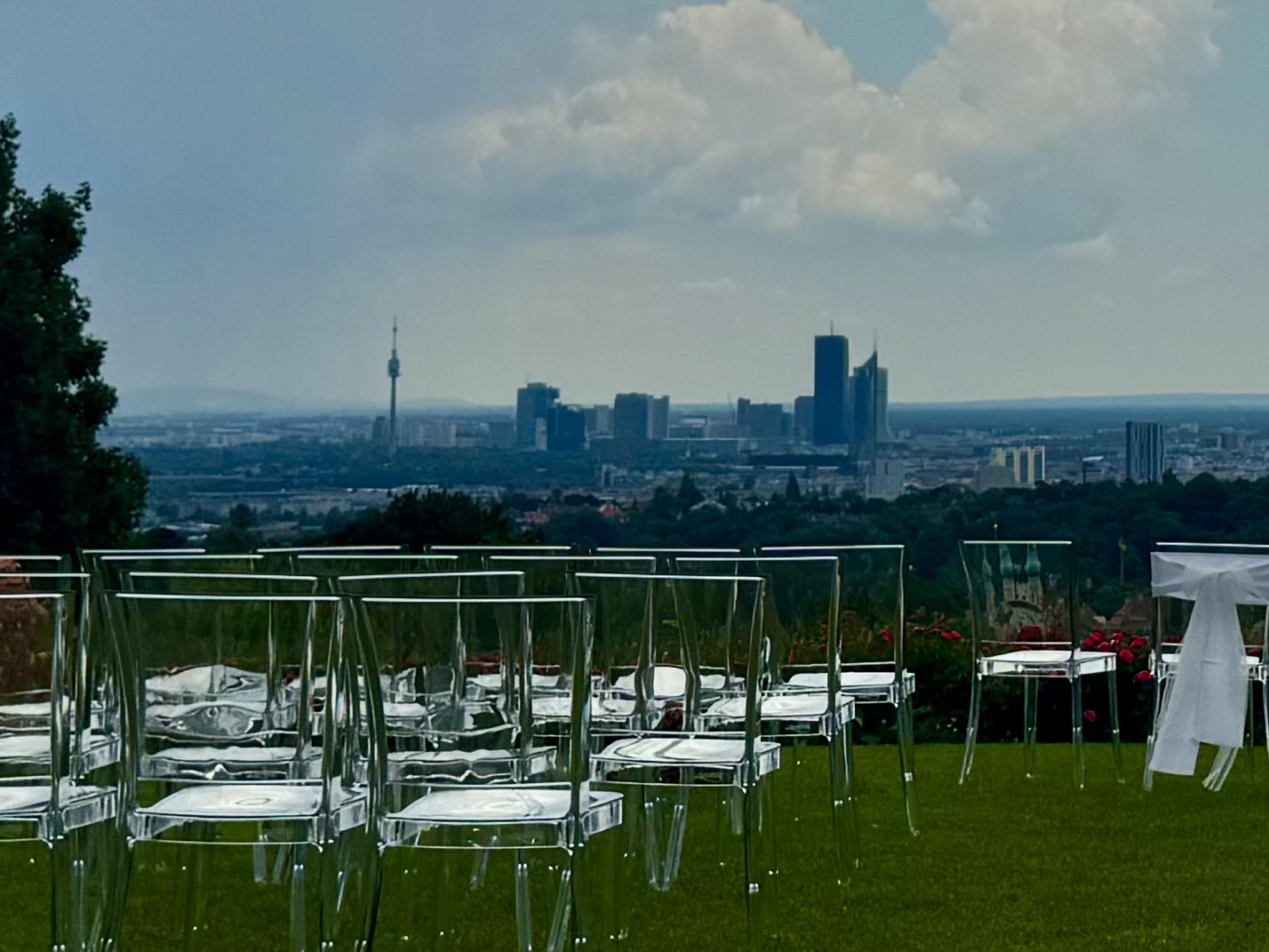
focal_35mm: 96
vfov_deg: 15.2
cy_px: 55
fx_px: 3519
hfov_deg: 20.0
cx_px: 1168
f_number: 1.78
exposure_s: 1/10417
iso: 80
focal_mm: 6.76
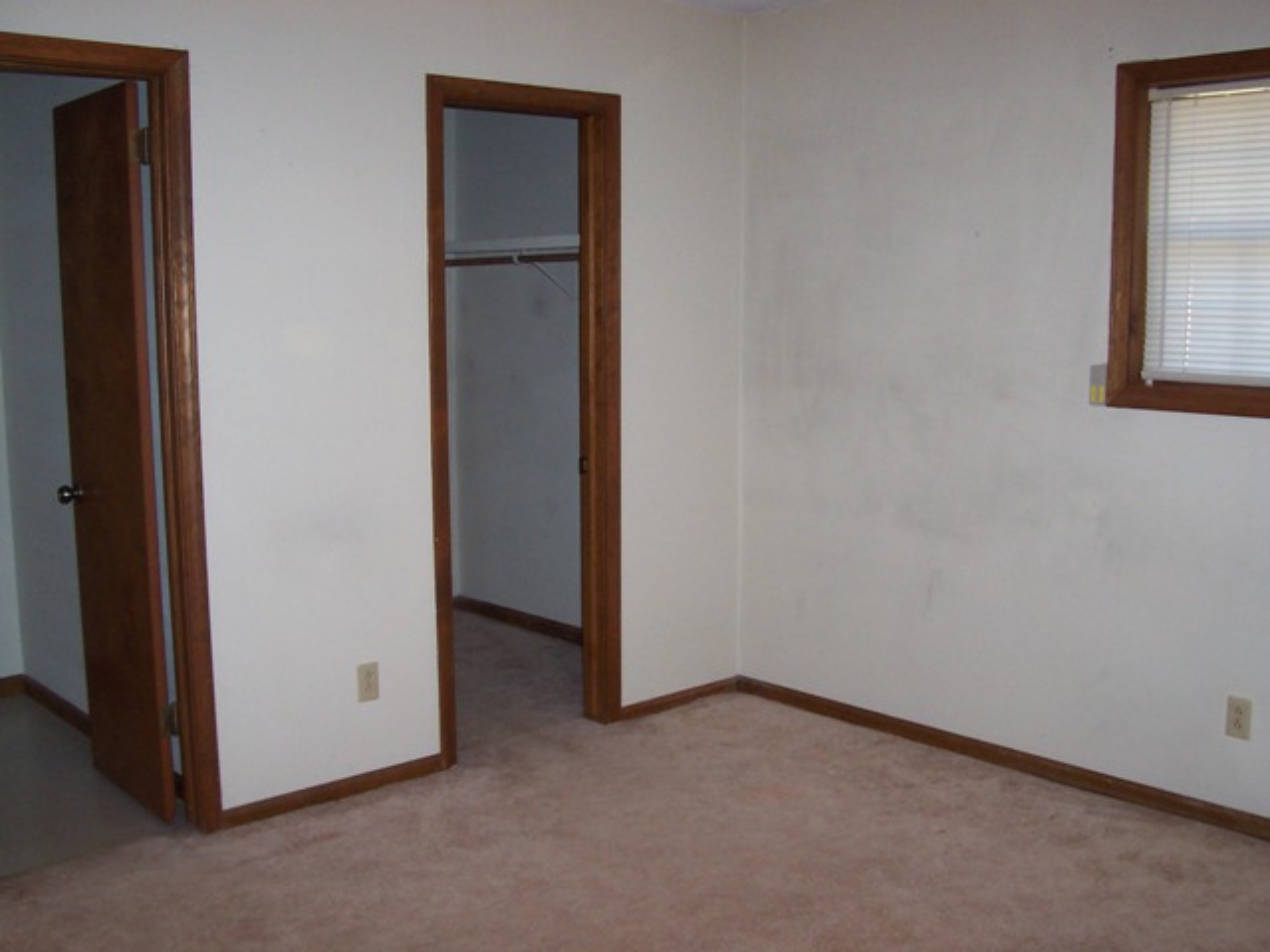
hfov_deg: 50.1
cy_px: 476
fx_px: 1357
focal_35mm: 37
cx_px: 635
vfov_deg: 38.7
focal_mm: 5.6
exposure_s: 1/60
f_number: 2.8
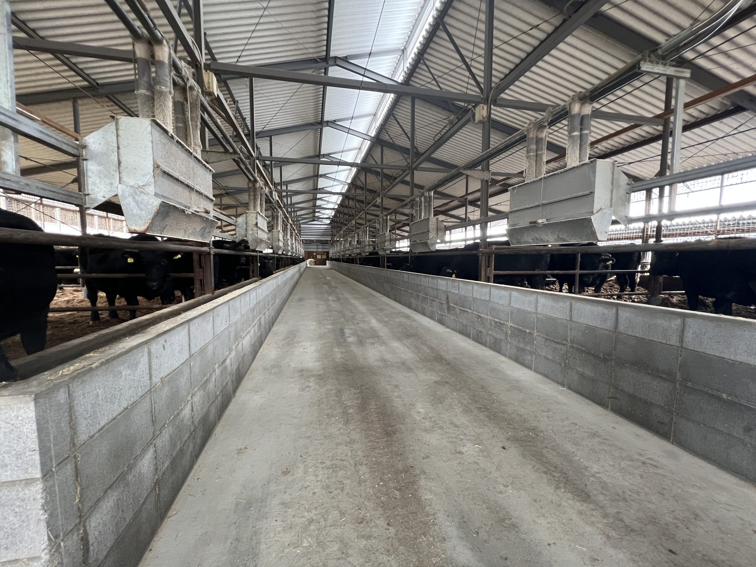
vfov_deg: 89.9
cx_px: 378
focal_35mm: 13
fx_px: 284
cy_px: 284
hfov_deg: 106.2
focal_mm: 1.57
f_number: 1.8
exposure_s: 1/66
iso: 250
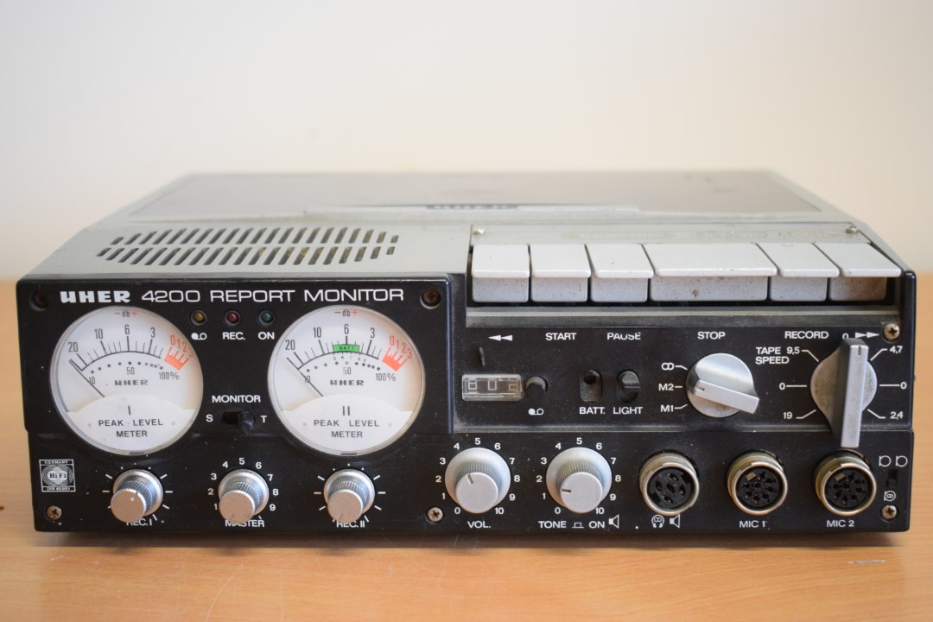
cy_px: 311
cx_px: 466
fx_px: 1322
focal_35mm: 51
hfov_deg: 38.9
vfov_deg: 26.5
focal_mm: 34
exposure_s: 1/125
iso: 1600
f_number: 4.5
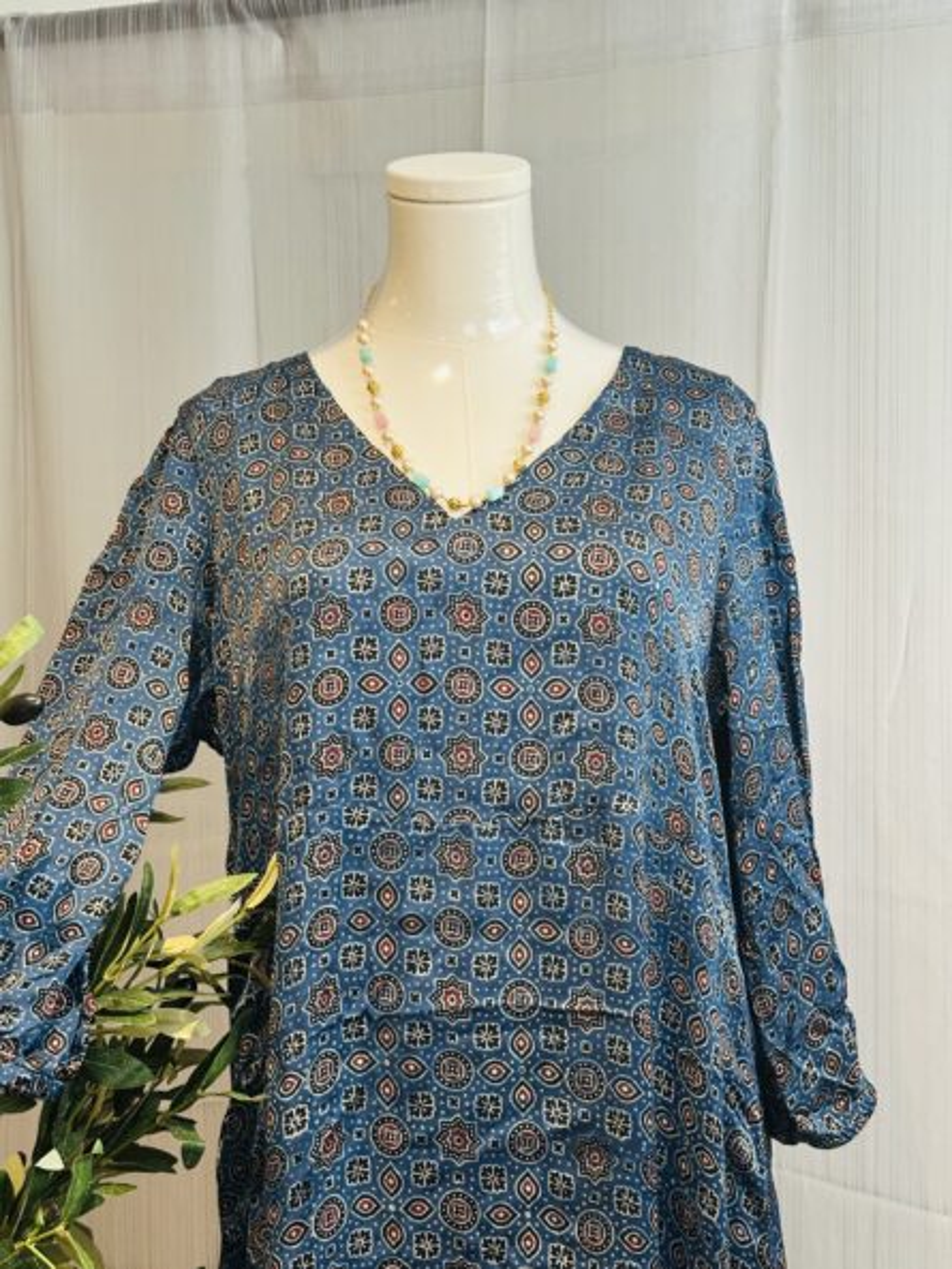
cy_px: 634
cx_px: 476
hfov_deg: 30.3
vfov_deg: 39.6
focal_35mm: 48
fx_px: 1759
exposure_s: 1/40
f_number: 1.78
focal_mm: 6.86
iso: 200
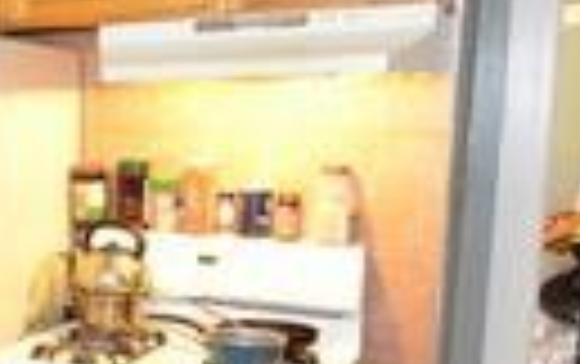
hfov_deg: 31.7
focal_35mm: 53
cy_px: 164
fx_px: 839
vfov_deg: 24.5
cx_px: -121
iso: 2500
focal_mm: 10
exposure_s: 1/60
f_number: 4
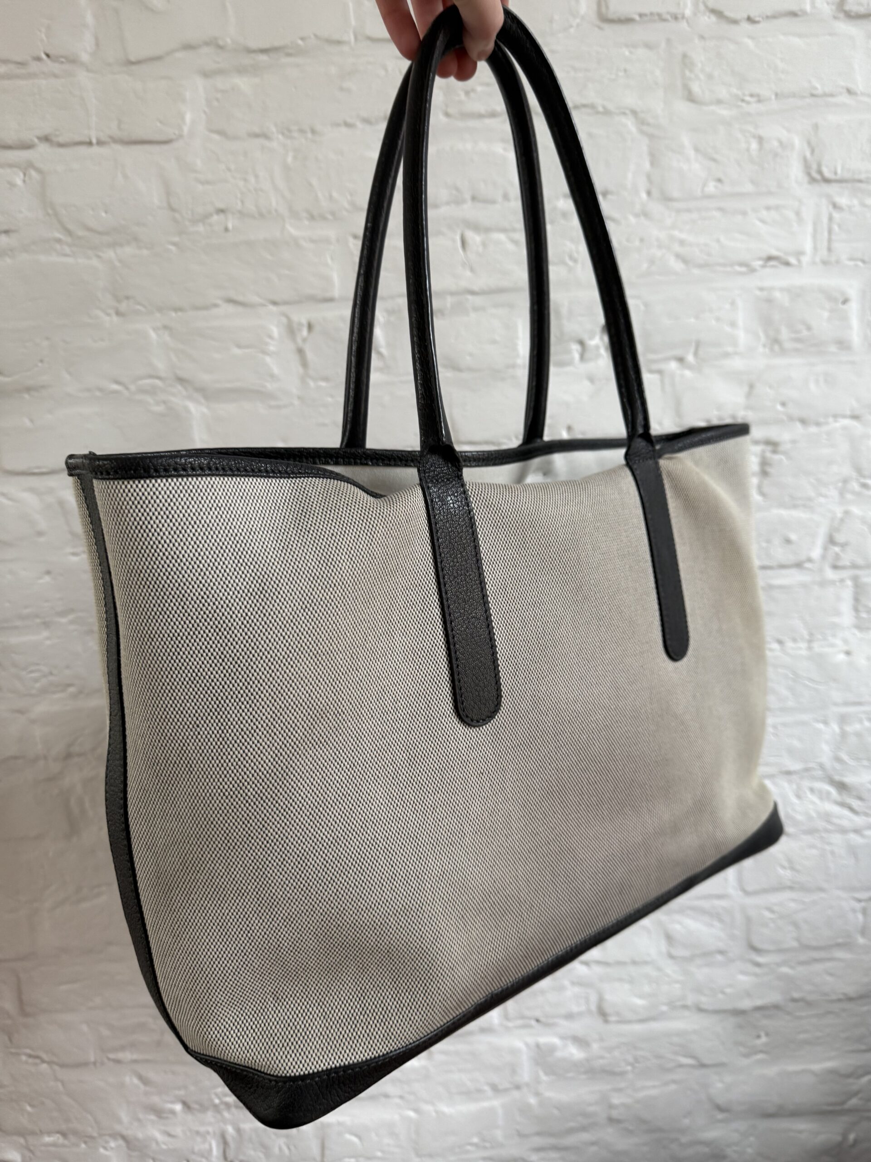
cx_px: 436
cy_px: 581
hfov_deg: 56.8
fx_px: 805
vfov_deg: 71.6
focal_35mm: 24
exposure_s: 1/50
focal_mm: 6.76
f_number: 1.78
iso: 160
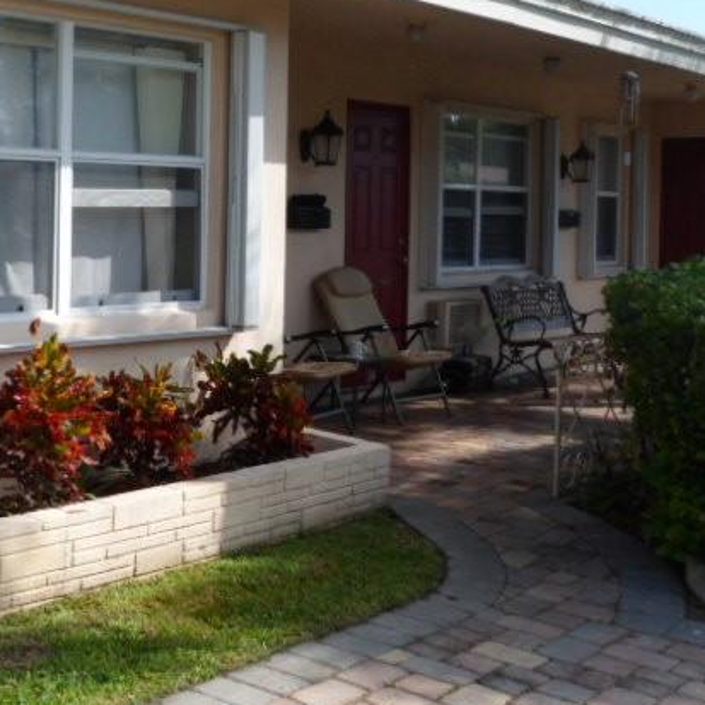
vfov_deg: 29.8
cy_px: 234
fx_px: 1313
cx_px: 123
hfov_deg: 29.2
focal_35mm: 57
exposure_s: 1/750
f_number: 3.3
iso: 80
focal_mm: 4.9
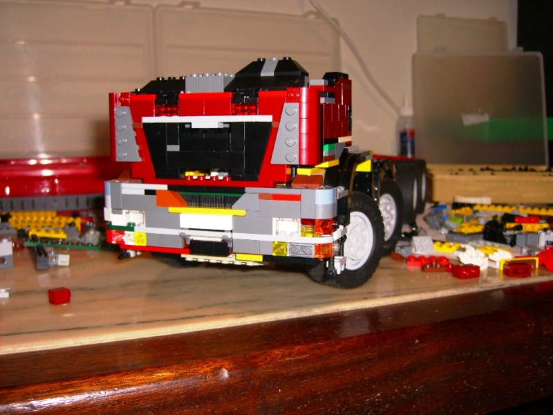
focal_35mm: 38
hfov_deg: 49.0
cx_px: 276
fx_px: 607
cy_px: 208
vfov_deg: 37.7
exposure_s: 1/60
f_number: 2.8
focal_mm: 7.9
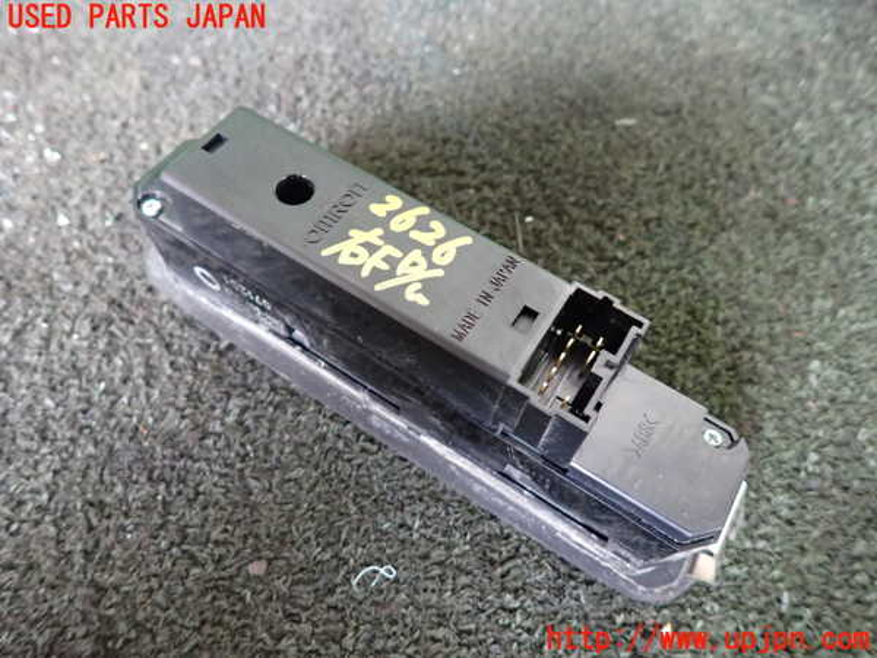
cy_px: 329
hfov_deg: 69.4
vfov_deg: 54.9
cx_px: 438
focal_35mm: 25
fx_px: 633
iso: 640
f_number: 2
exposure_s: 1/30
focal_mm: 4.5
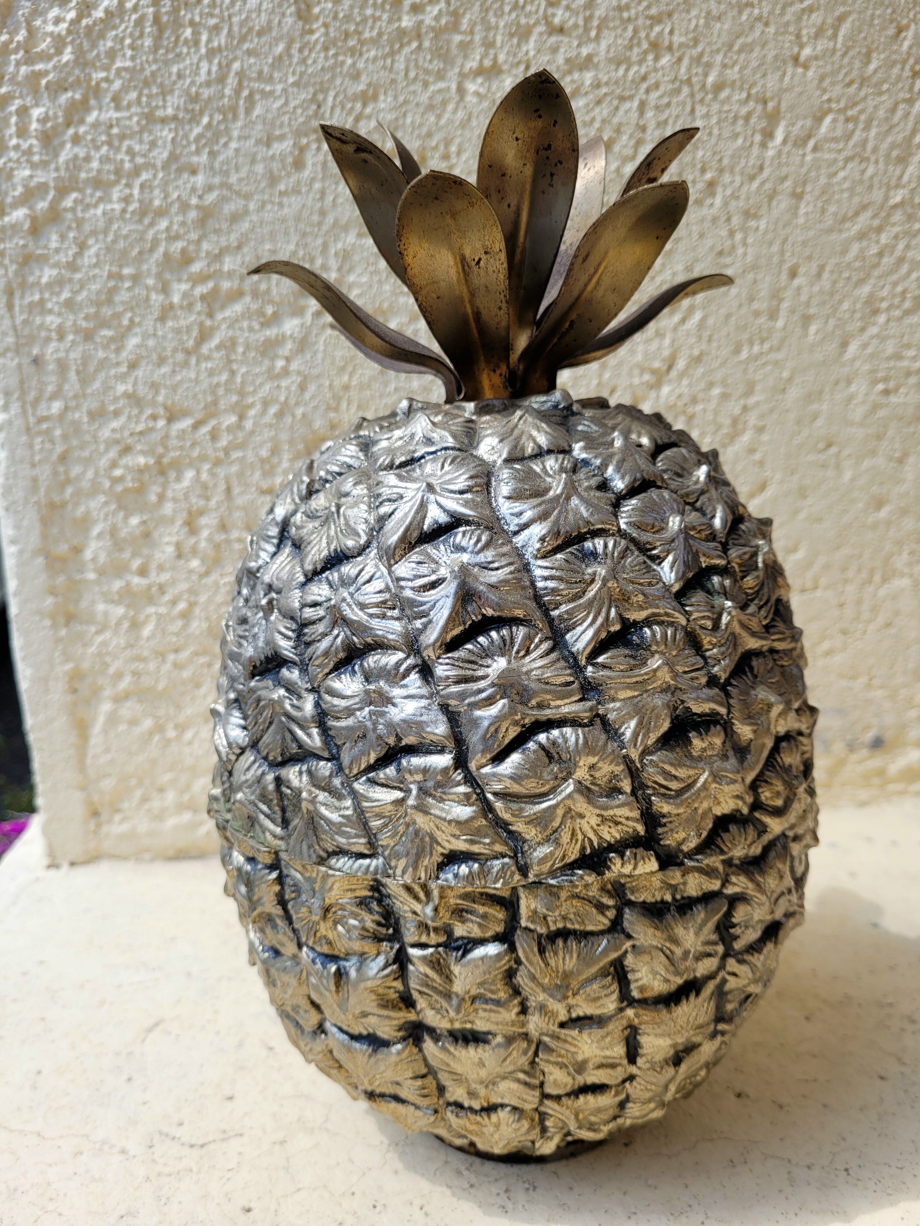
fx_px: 921
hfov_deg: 53.1
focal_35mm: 26
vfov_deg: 67.3
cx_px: 460
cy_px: 613
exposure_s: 1/1111
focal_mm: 5.4
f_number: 1.8
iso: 40
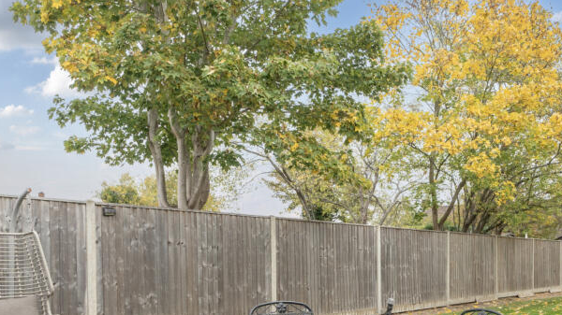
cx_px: 356
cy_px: 266
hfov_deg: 57.2
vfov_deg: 33.3
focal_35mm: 34
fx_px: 506
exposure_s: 1/125
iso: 400
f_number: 8
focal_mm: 13
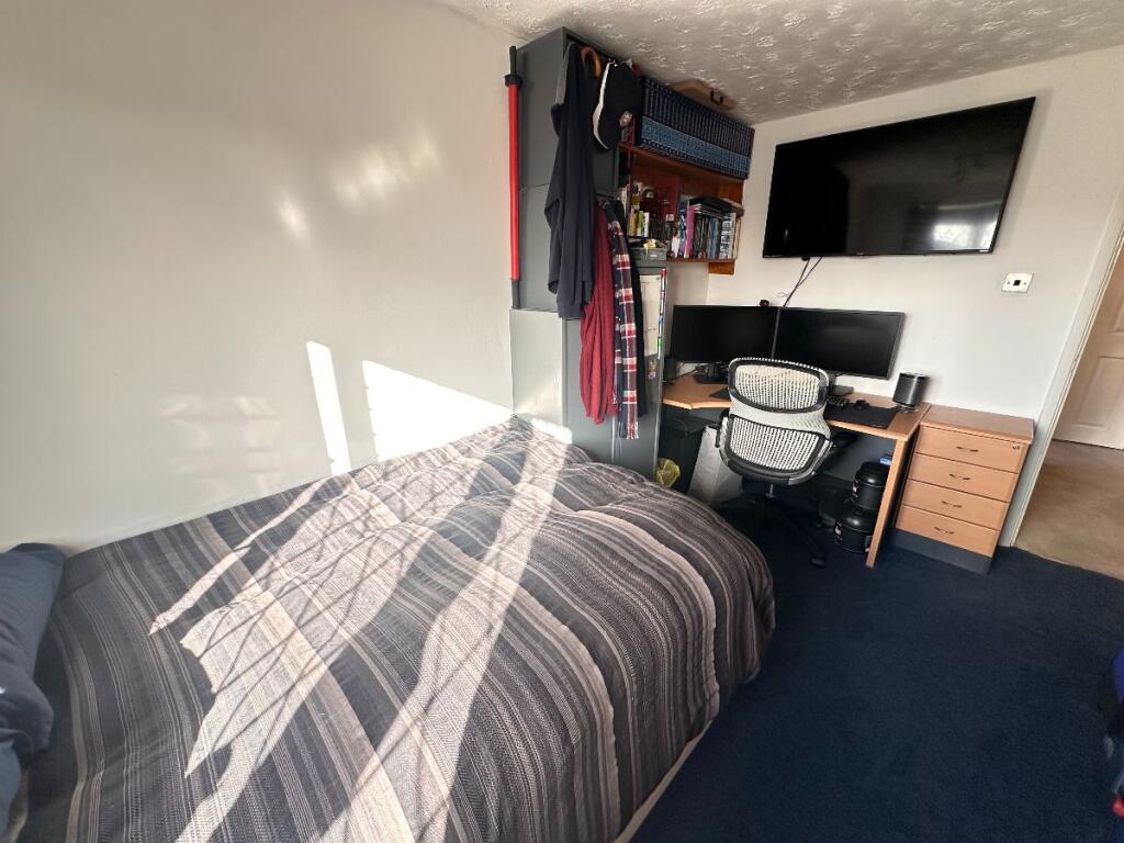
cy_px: 422
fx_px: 455
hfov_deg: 102.1
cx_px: 562
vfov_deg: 85.7
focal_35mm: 14
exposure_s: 1/99
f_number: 2.2
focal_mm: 2.22
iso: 125
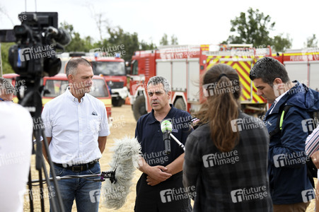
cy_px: 106
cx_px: 160
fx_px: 885
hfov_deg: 20.4
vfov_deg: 13.7
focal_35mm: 100
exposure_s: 1/2000
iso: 1250
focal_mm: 100
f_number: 5
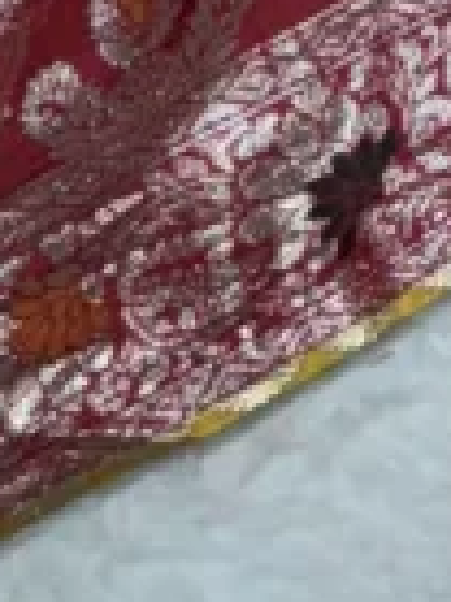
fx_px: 2940
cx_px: 1219
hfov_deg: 7.9
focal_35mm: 169
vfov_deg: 9.2
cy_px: -1249
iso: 40
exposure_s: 1/100
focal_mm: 5.96
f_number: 1.6
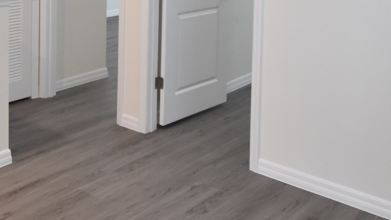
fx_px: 539
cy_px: -68
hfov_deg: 39.2
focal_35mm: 52
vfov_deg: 20.9
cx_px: 119
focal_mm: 10
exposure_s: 1/45
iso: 800
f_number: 3.5
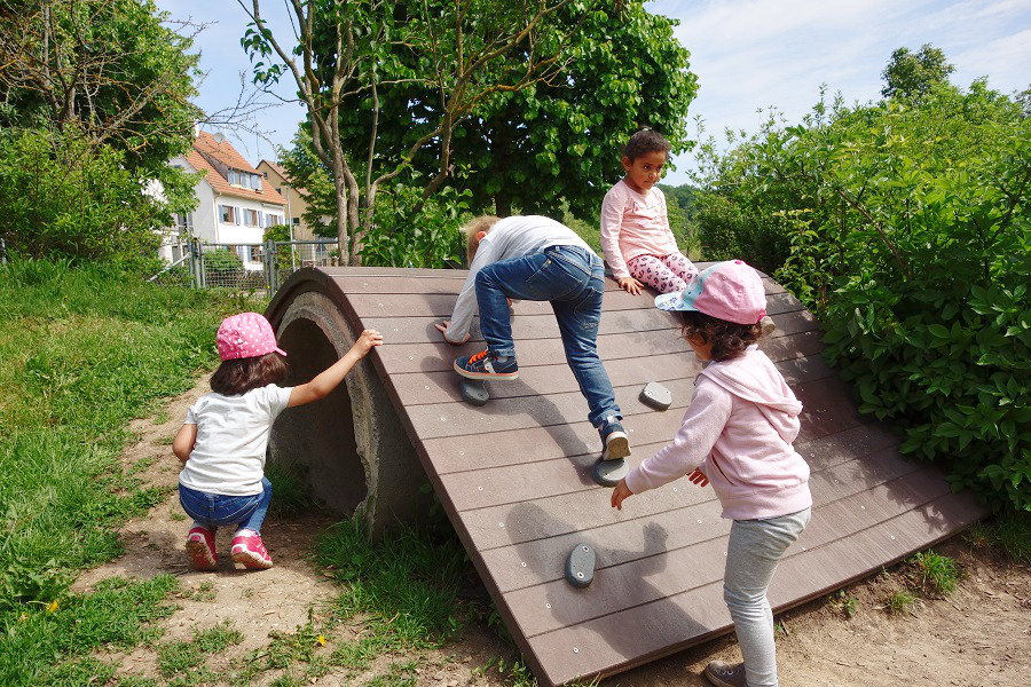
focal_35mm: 28
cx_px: 516
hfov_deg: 65.5
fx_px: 802
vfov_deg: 46.4
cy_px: 344
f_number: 5.6
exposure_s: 1/400
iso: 125
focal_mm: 10.4
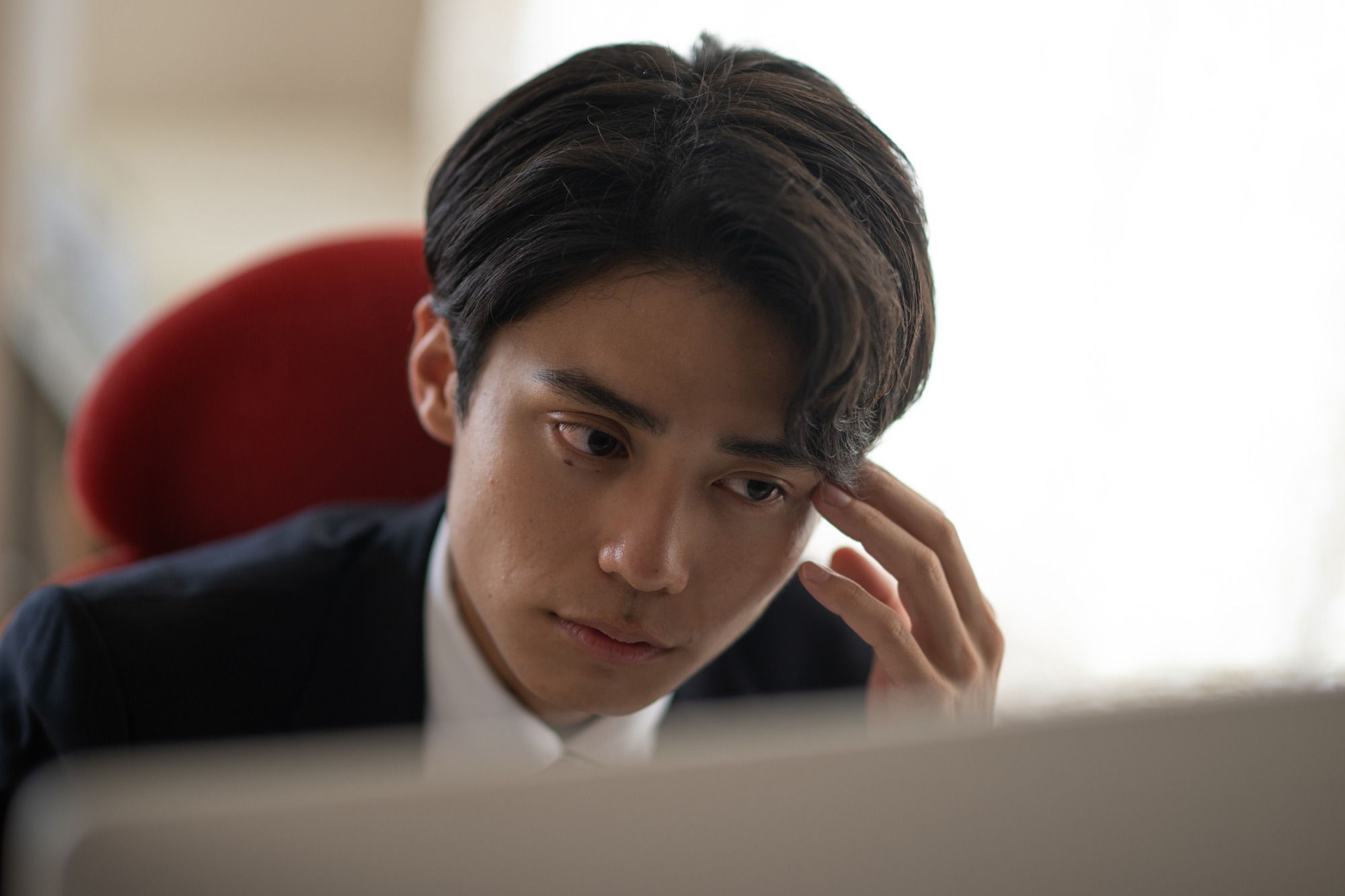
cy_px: 448
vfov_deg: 16.1
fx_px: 3175
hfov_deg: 23.9
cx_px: 672
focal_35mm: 85
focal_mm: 85
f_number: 1.8
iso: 200
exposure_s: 1/400
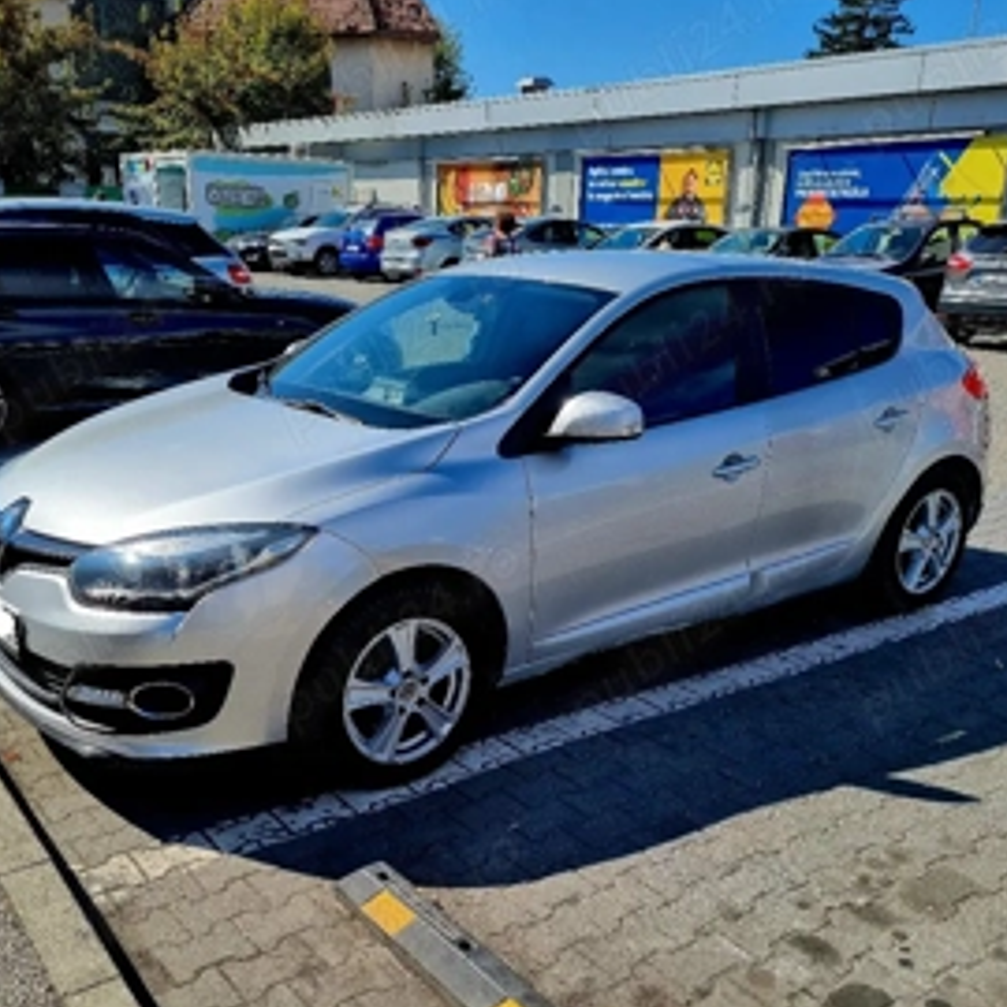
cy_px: 679
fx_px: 1119
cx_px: 474
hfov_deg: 48.4
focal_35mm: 34
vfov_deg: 47.6
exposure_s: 1/2500
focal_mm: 5.4
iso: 50
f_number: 1.8
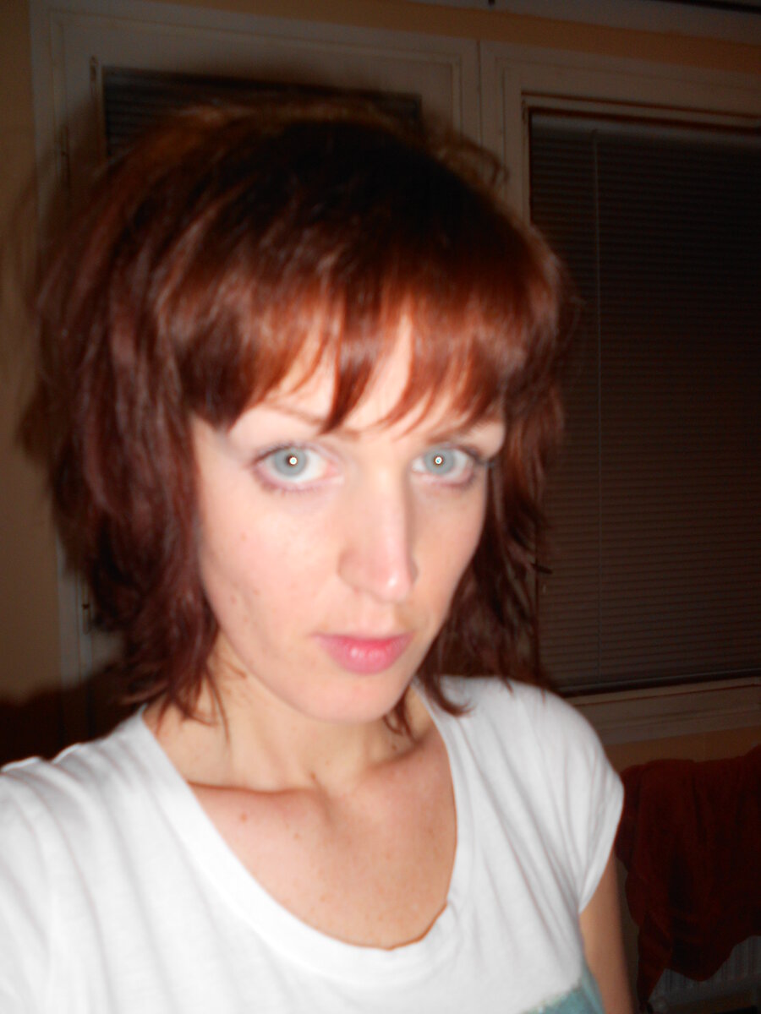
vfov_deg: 67.3
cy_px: 507
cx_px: 380
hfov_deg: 53.1
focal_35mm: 26
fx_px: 762
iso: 80
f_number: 3.2
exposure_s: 1/25
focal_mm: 4.6
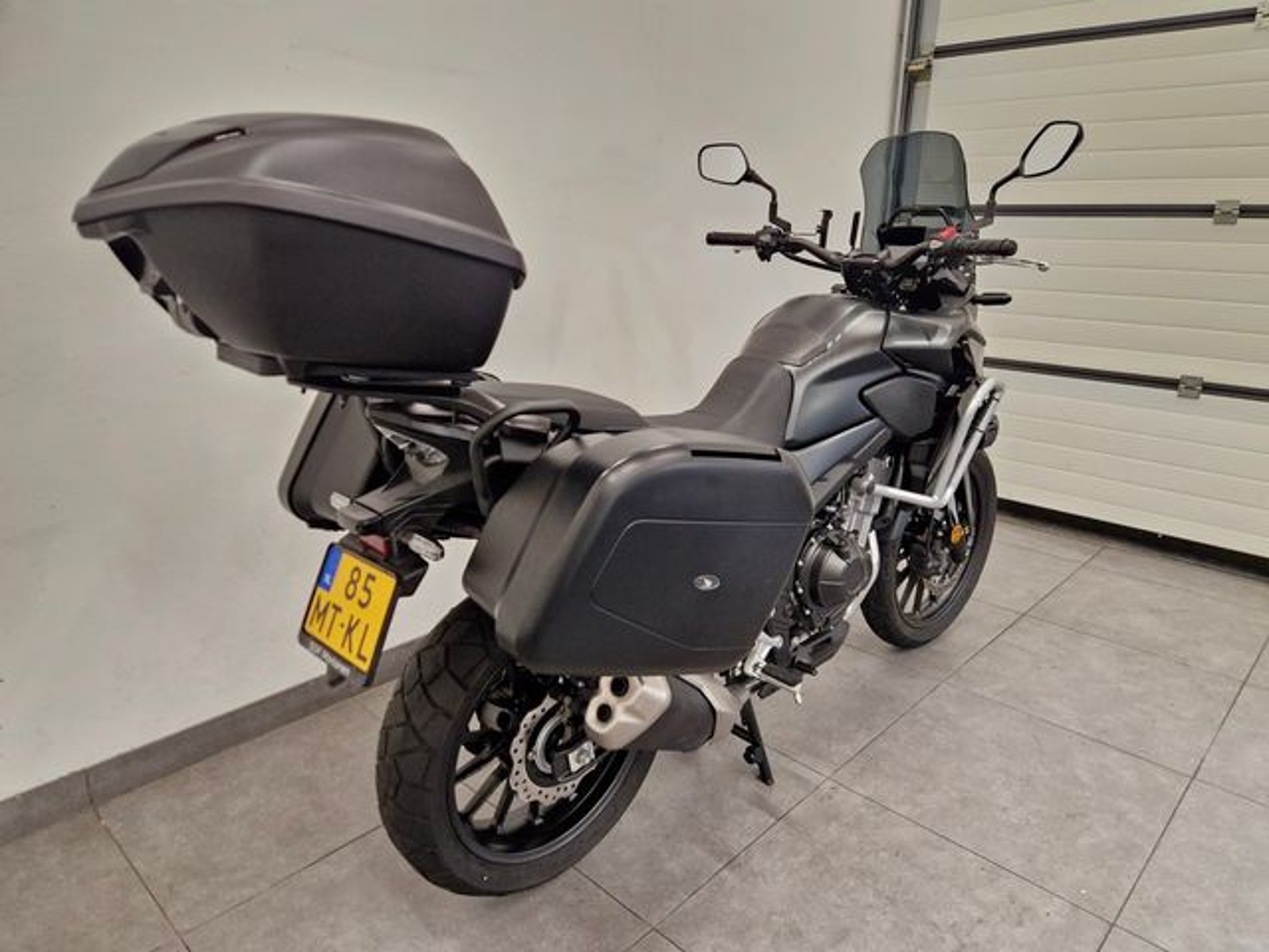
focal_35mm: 23
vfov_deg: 58.9
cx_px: 634
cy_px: 476
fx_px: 843
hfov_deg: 73.9
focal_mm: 5.4
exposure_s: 1/100
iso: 800
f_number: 1.8
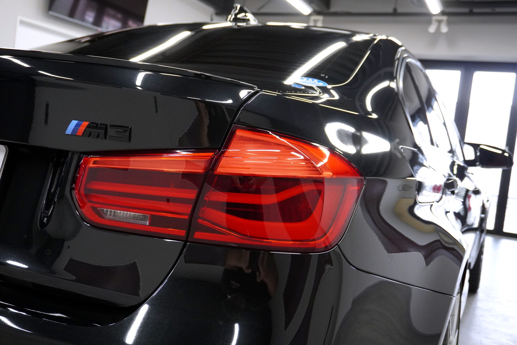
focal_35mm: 36
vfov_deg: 36.9
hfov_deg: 53.1
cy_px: 172
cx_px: 258
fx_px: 517
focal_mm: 24
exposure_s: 1/160
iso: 2500
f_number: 4.5
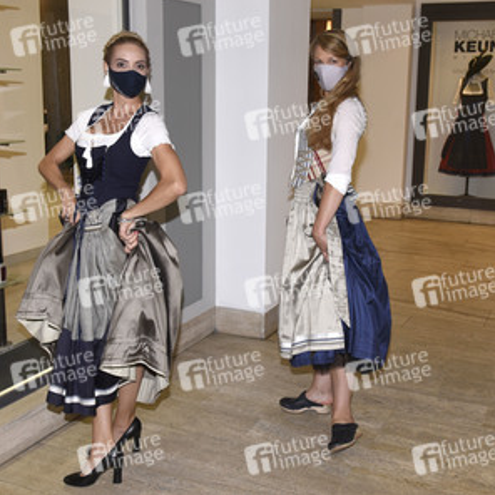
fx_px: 712
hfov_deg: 38.3
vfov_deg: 38.3
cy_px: 246
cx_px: 243
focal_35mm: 44
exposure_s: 1/160
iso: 1000
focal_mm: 34
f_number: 6.3
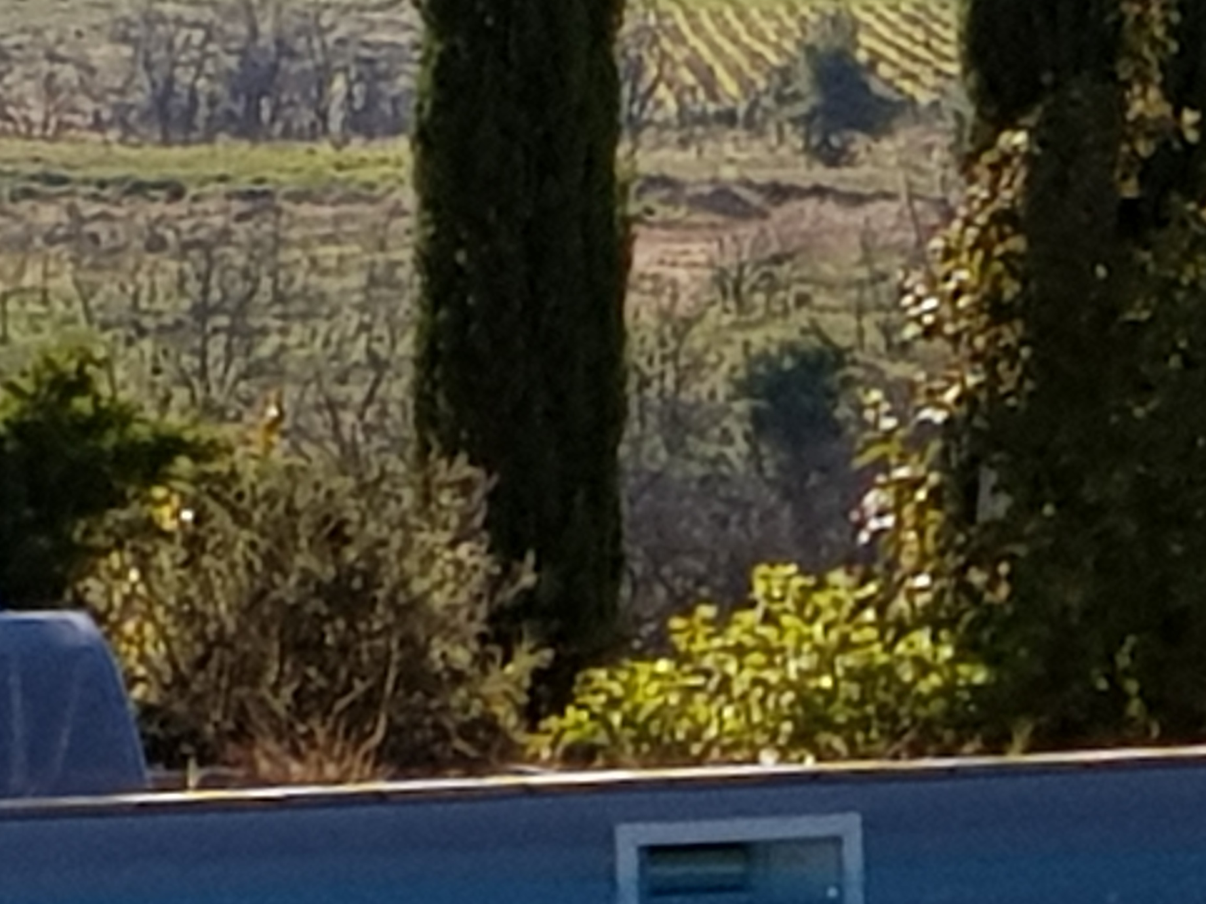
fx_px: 1986
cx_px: 1127
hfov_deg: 31.9
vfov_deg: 25.5
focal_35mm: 57
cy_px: 300
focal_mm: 4.2
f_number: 1.7
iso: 40
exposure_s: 1/2648
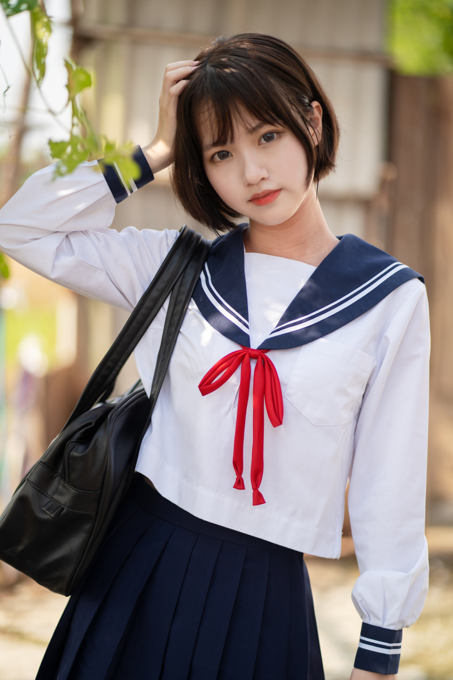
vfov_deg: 23.9
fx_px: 1604
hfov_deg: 16.1
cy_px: 340
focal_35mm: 85
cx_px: 226
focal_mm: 85
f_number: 1.8
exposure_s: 1/1600
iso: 100
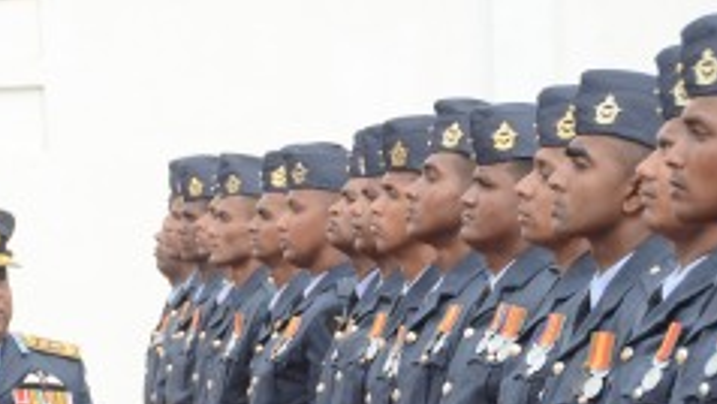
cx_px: -145
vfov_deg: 3.7
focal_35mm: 324
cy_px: 430
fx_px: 6161
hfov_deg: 6.6
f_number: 7.1
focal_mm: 82
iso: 250
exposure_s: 1/200
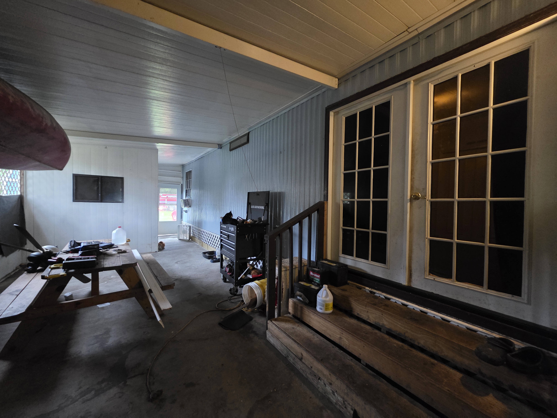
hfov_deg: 106.2
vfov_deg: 89.9
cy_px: 209
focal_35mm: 13
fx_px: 209
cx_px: 278
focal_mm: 2.2
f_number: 1.9
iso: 1000
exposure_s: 1/40
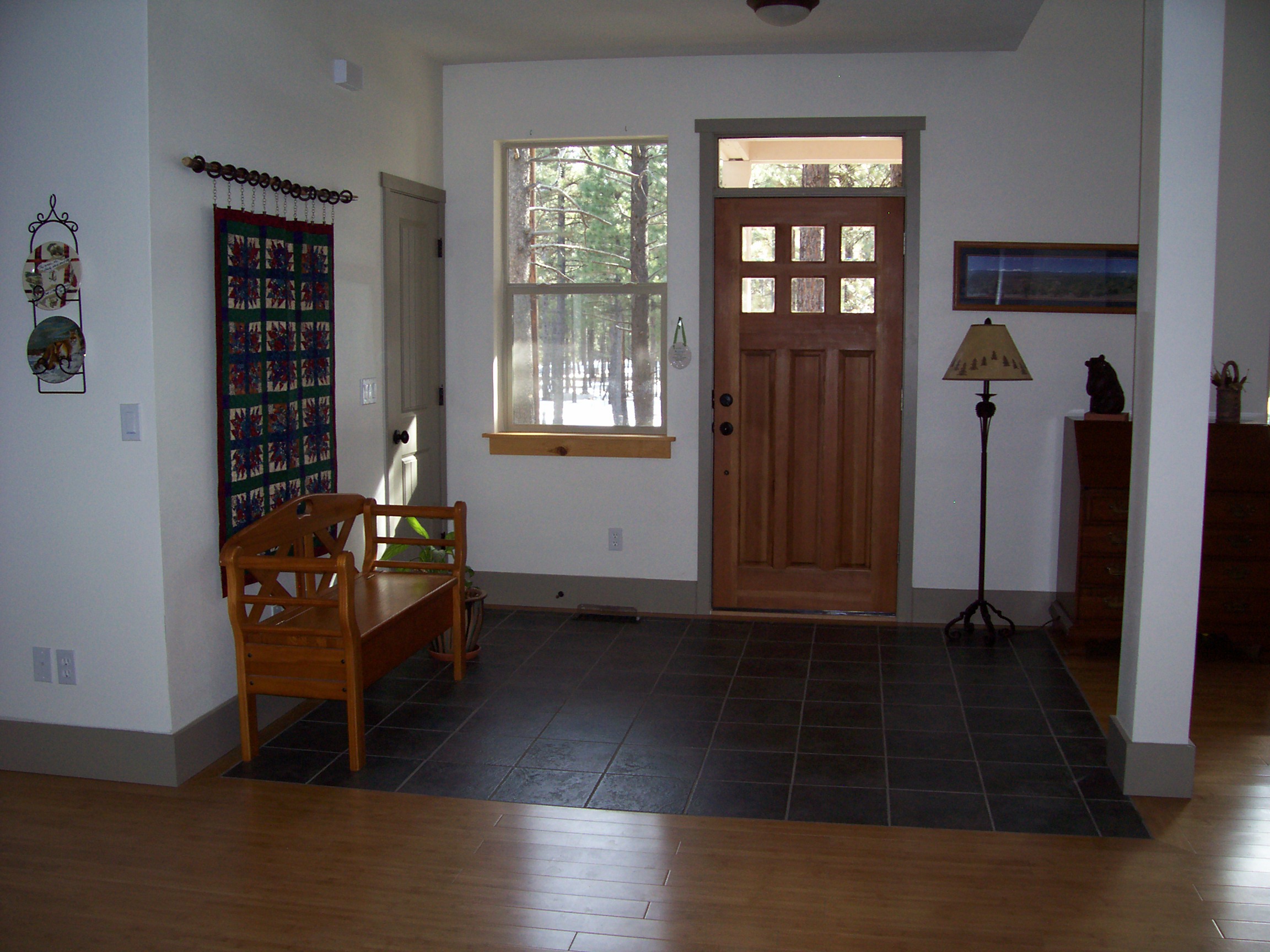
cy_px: 476
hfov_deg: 54.0
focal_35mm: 34
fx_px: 1247
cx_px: 635
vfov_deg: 41.8
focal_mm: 5.6
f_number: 2.7
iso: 80
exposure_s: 1/64
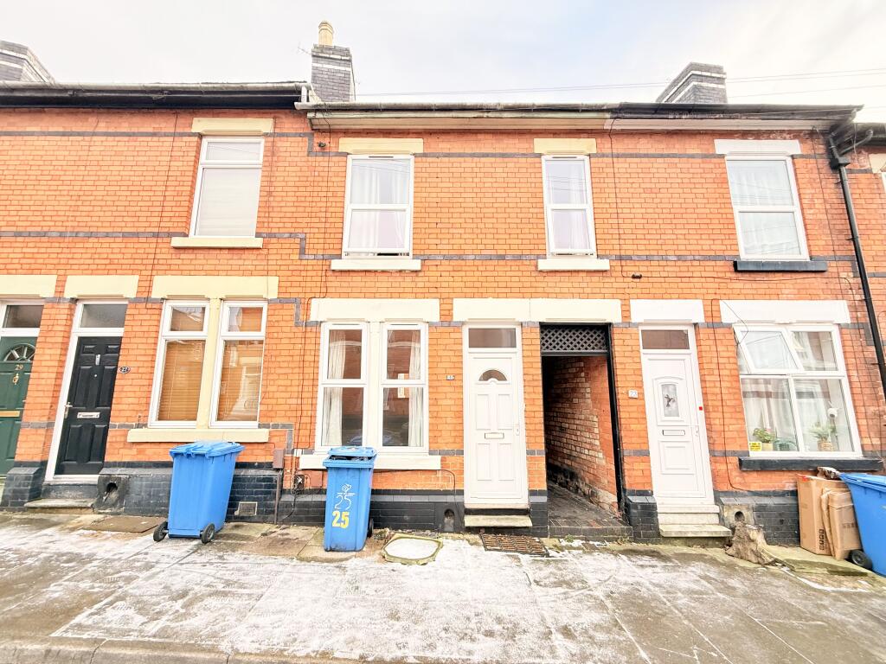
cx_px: 443
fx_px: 358
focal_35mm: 14
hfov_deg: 102.1
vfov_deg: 85.7
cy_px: 332
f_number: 2.2
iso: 160
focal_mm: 2.22
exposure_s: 1/99
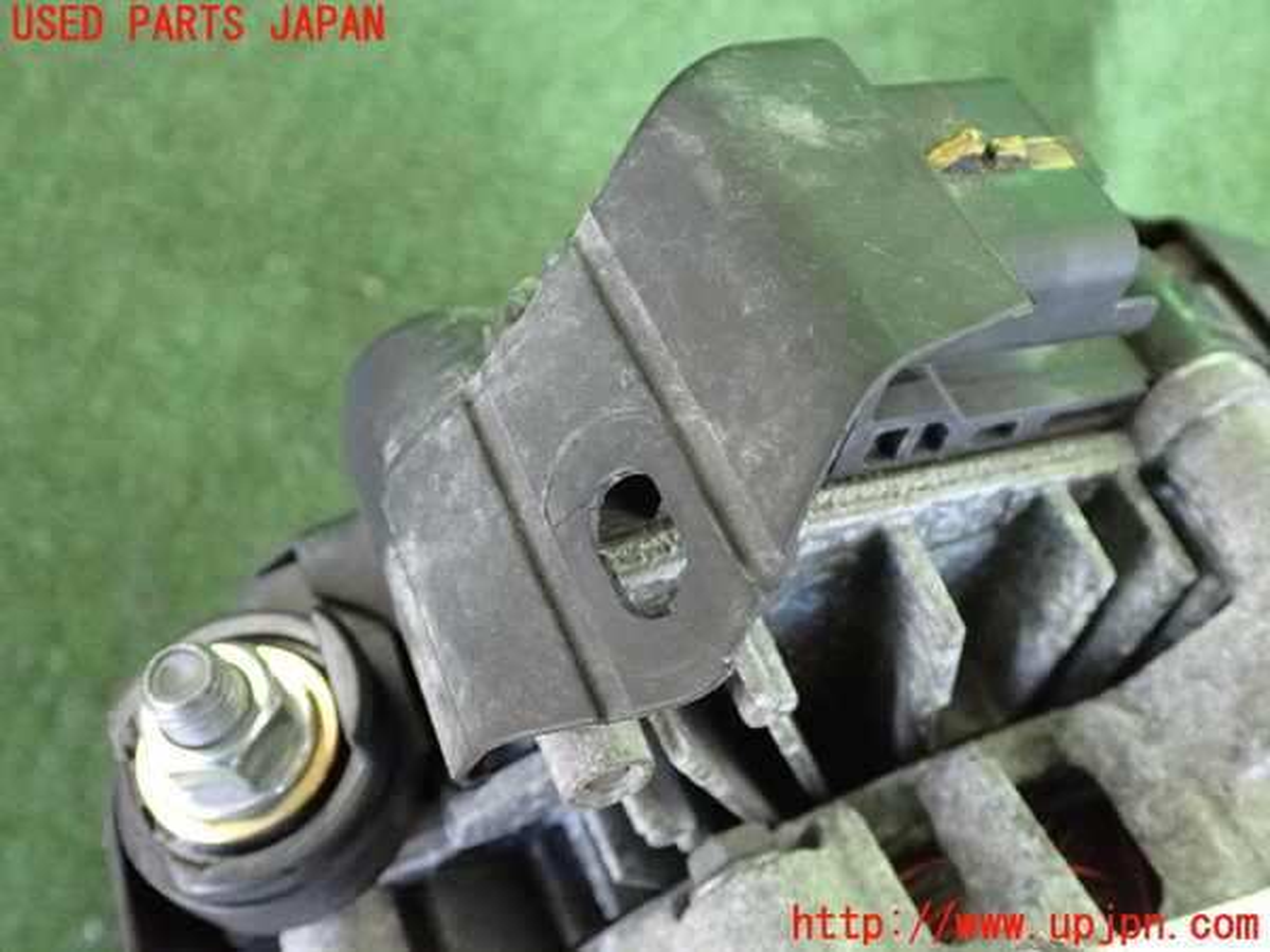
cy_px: 476
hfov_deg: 45.8
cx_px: 635
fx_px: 1504
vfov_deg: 35.1
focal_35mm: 41
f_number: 2.8
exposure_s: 1/125
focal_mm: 7.31
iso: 1600
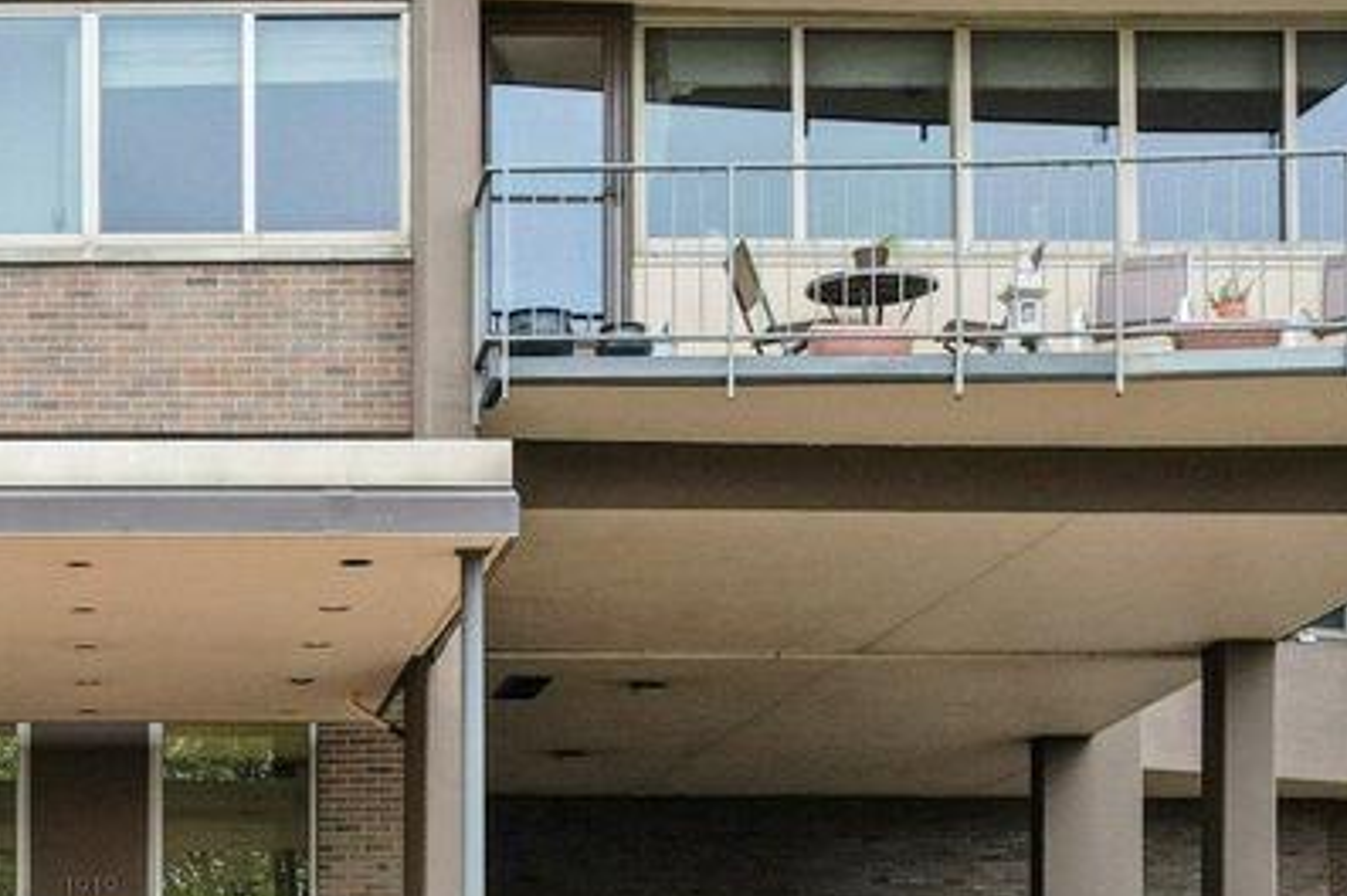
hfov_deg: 27.2
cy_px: 1139
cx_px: 75
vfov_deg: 18.0
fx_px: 2654
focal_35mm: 71
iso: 100
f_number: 2.8
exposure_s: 1/80
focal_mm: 8.4
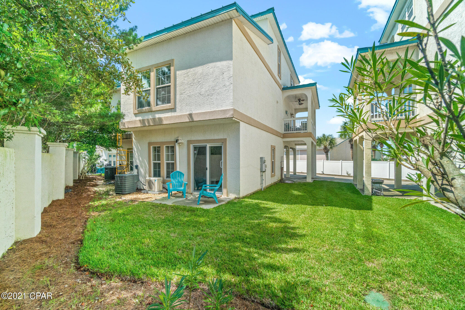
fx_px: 194
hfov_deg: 100.4
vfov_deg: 77.3
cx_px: 232
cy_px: 155
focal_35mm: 15
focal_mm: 10
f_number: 8
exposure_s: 1/200
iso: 800
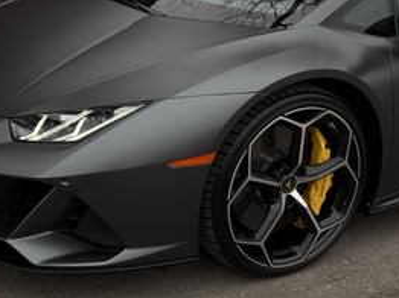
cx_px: 129
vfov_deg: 19.0
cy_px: 92
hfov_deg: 25.2
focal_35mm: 77
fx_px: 887
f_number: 1.78
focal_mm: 6.76
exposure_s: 1/1070
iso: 64
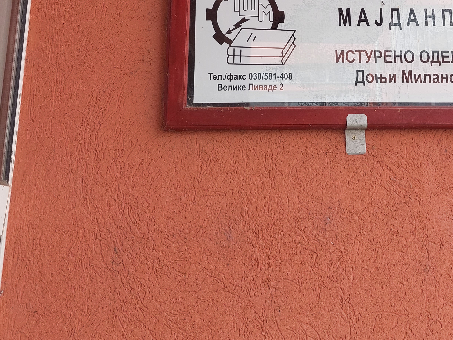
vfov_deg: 31.4
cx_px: 301
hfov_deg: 41.5
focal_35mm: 45
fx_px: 589
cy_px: 70
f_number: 1.8
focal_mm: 5.23
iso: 40
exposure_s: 1/171
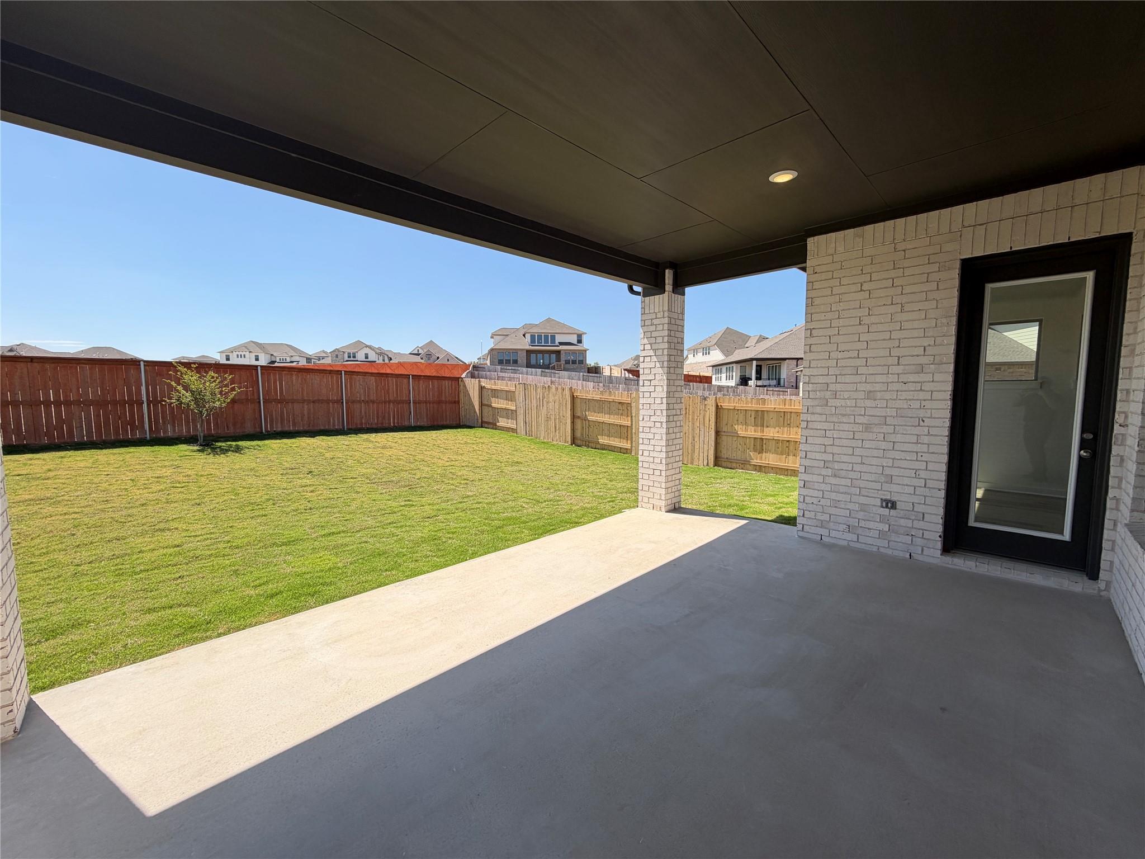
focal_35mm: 14
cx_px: 572
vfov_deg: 85.7
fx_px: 463
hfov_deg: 102.1
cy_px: 430
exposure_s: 1/830
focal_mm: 2.22
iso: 20
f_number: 2.2
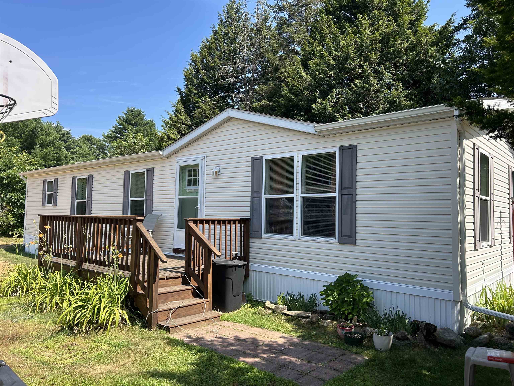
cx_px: 257
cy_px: 193
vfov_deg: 53.1
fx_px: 386
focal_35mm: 26
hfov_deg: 67.3
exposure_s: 1/2045
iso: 50
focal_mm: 5.7
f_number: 1.5
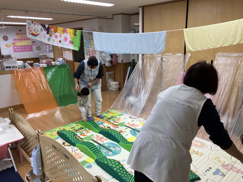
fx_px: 197
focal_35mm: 28
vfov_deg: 49.7
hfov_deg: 63.4
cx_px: 122
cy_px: 91
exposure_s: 1/100
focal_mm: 3.99
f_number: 1.8
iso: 64
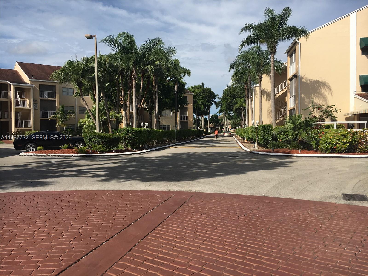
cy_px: 138
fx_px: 308
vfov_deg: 48.2
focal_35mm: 29
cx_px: 184
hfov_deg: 61.7
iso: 25
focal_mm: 4.15
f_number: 2.2
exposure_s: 1/2137
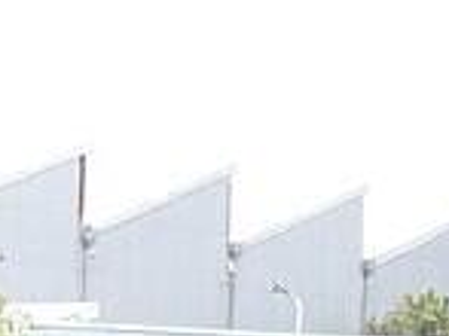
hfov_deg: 7.1
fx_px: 3538
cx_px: -223
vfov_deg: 5.3
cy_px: 721
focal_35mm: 273
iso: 80
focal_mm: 8.6
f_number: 3.4
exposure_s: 1/180
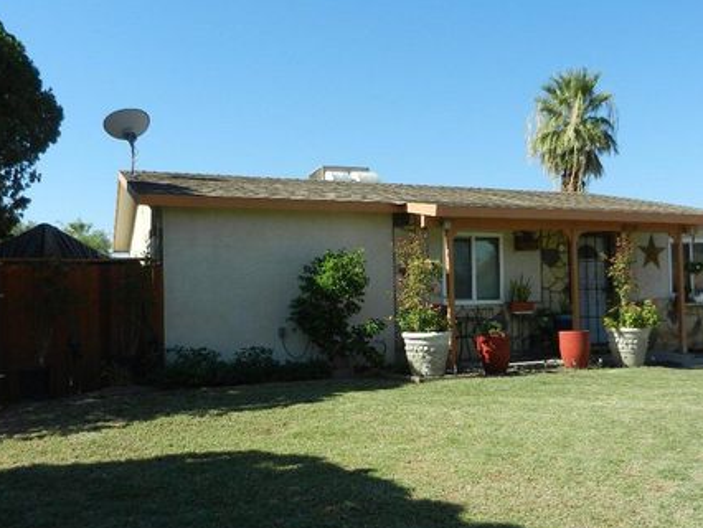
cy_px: 281
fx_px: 691
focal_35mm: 34
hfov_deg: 53.8
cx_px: 394
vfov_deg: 41.8
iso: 160
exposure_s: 1/1000
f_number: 3.6
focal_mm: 5.1
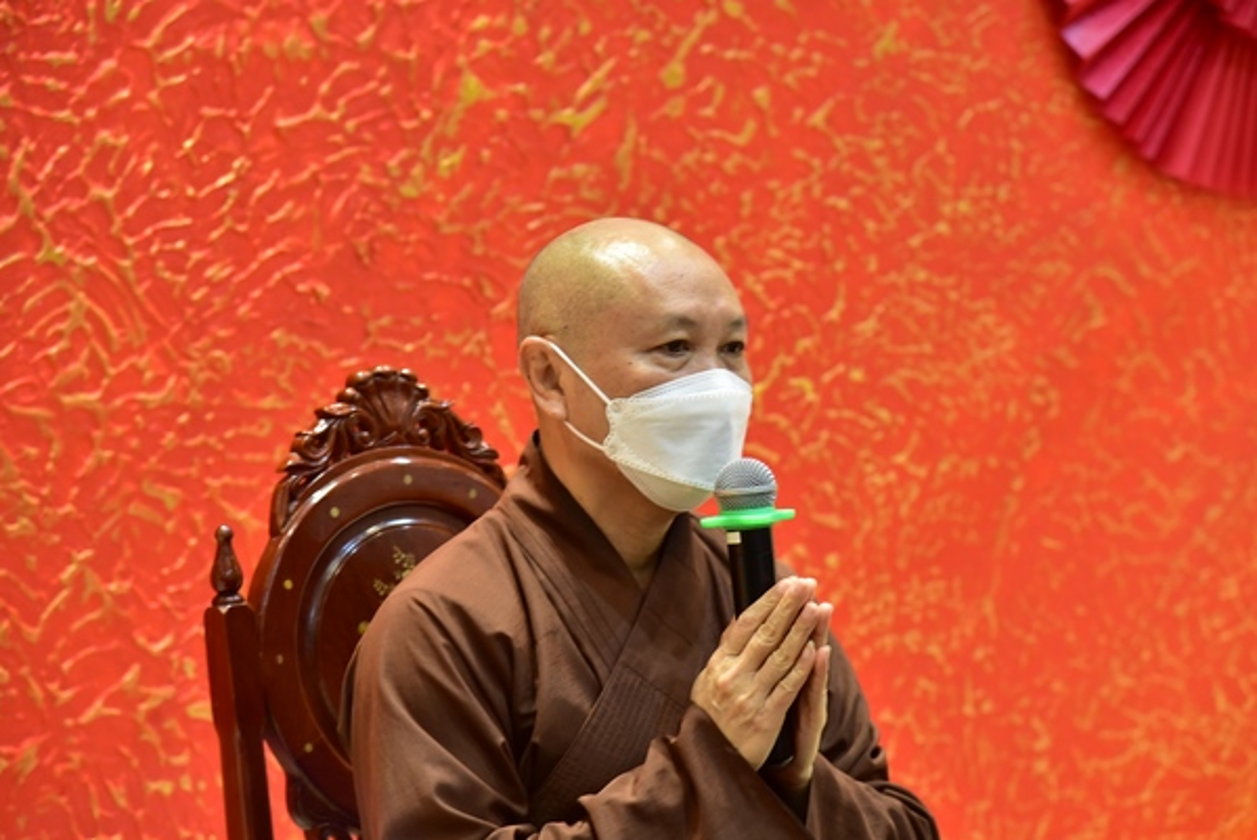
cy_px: 434
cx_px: 658
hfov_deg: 15.8
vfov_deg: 10.6
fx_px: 4542
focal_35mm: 130
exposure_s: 1/40
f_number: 5
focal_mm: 120
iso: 1600
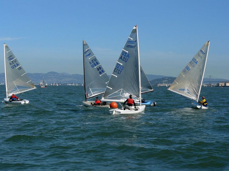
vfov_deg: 16.6
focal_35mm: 89
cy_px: 86
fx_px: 589
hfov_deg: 22.0
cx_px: 114
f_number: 5.6
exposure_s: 1/800
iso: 100
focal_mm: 14.9
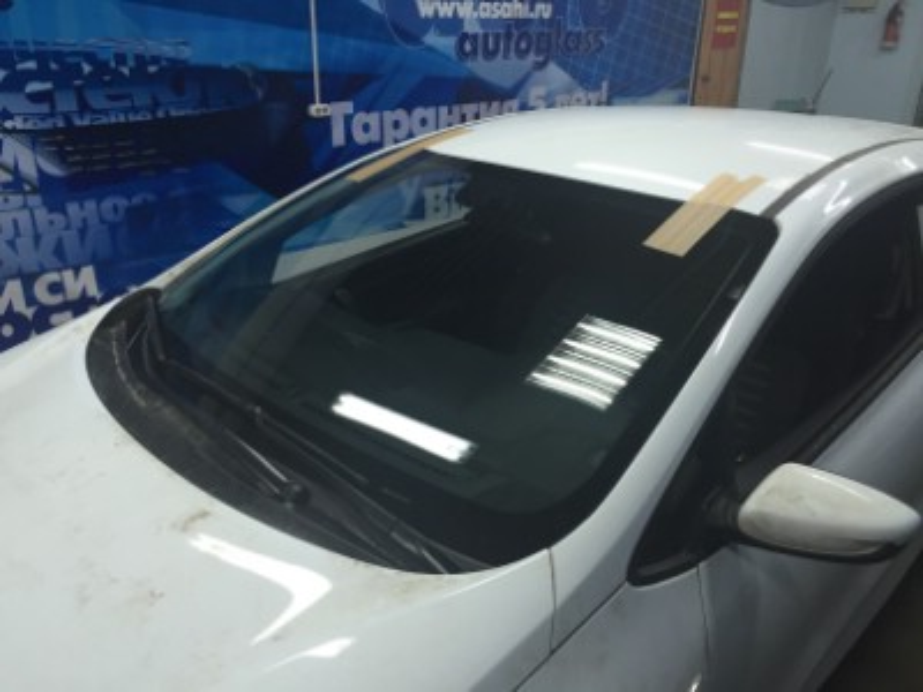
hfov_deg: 61.7
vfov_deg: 48.2
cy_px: 346
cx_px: 462
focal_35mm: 29
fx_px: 773
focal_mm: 4.15
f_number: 2.2
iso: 100
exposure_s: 1/33
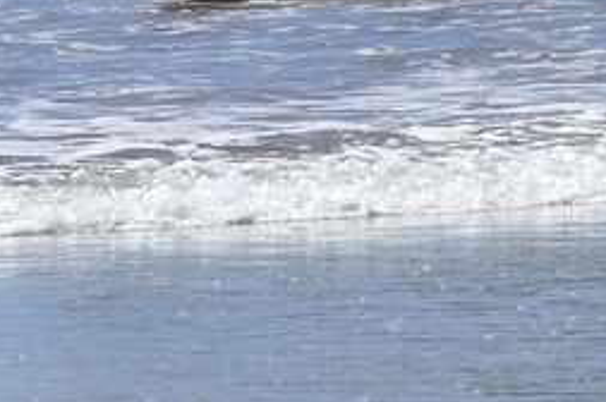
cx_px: 1361
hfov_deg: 1.6
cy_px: -859
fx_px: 21283
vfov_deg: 1.1
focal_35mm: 1266
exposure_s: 1/400
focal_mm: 200
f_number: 10
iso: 200
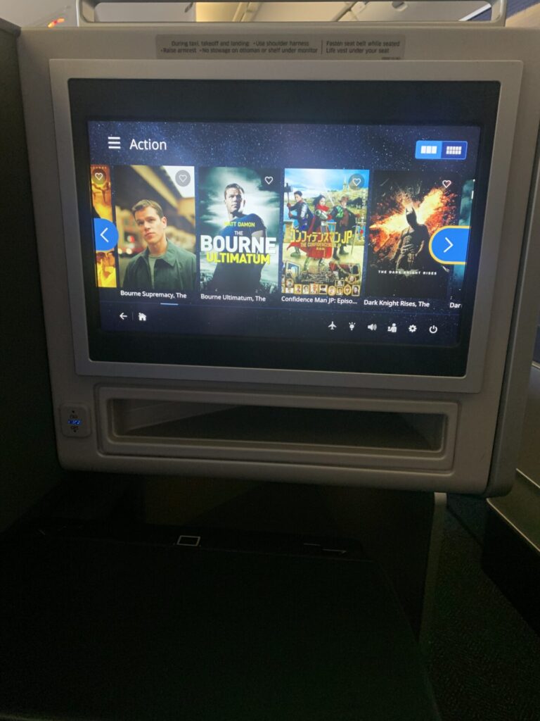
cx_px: 270
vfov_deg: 67.3
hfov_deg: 53.1
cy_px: 360
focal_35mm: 26
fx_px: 541
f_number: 1.8
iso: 160
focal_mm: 4.25
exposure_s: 1/60
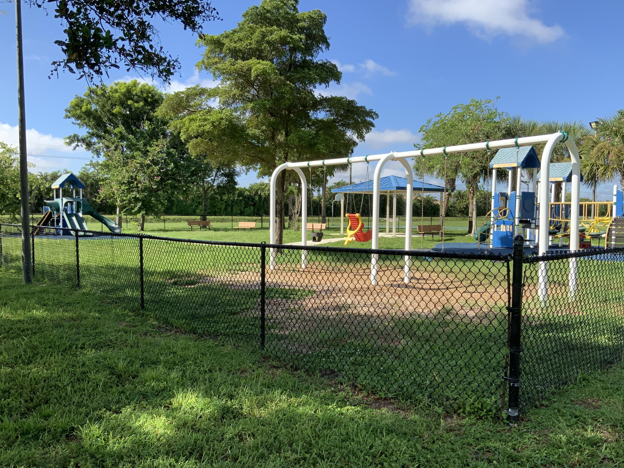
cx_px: 308
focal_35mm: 32
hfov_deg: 56.8
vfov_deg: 44.1
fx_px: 577
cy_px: 252
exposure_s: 1/1015
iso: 16
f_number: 1.8
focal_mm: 3
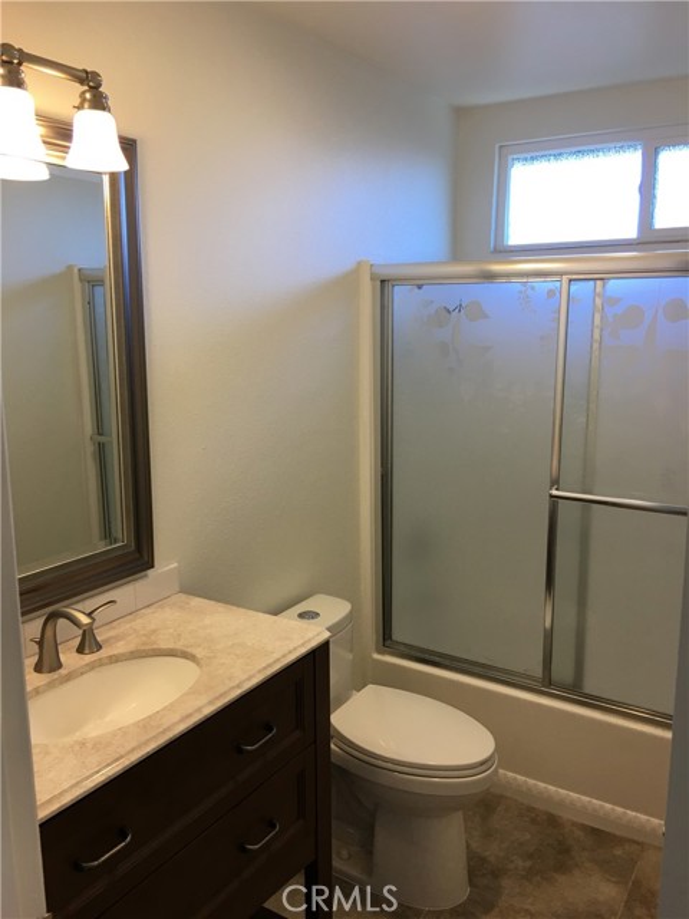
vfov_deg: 61.7
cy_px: 460
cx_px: 344
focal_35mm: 29
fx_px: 770
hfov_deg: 48.2
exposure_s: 1/30
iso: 25
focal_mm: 4.15
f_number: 2.2
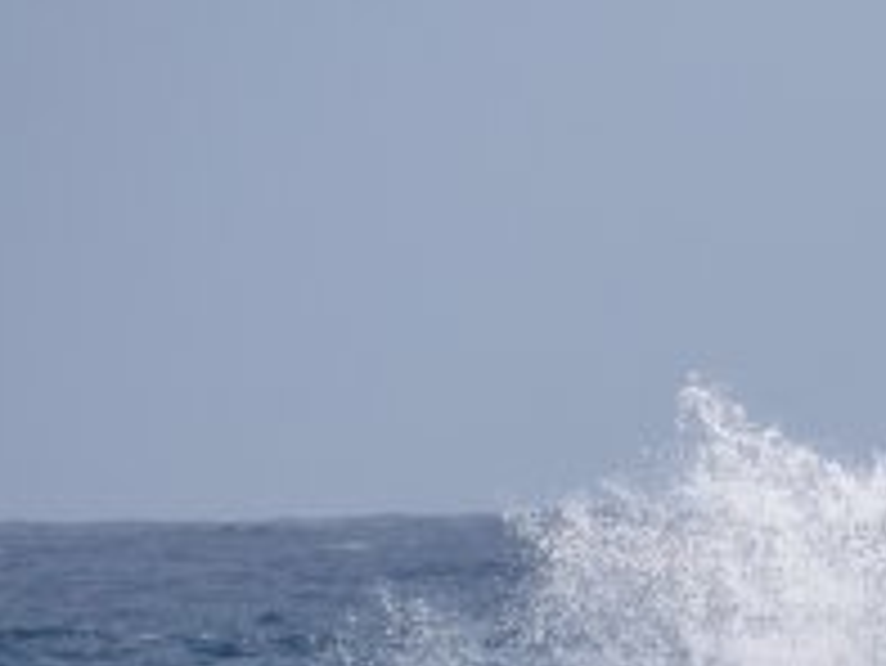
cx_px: 899
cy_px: 664
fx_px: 38160
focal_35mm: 1490
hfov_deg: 1.3
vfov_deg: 1.0
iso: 400
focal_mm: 240
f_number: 5.6
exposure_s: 1/2500
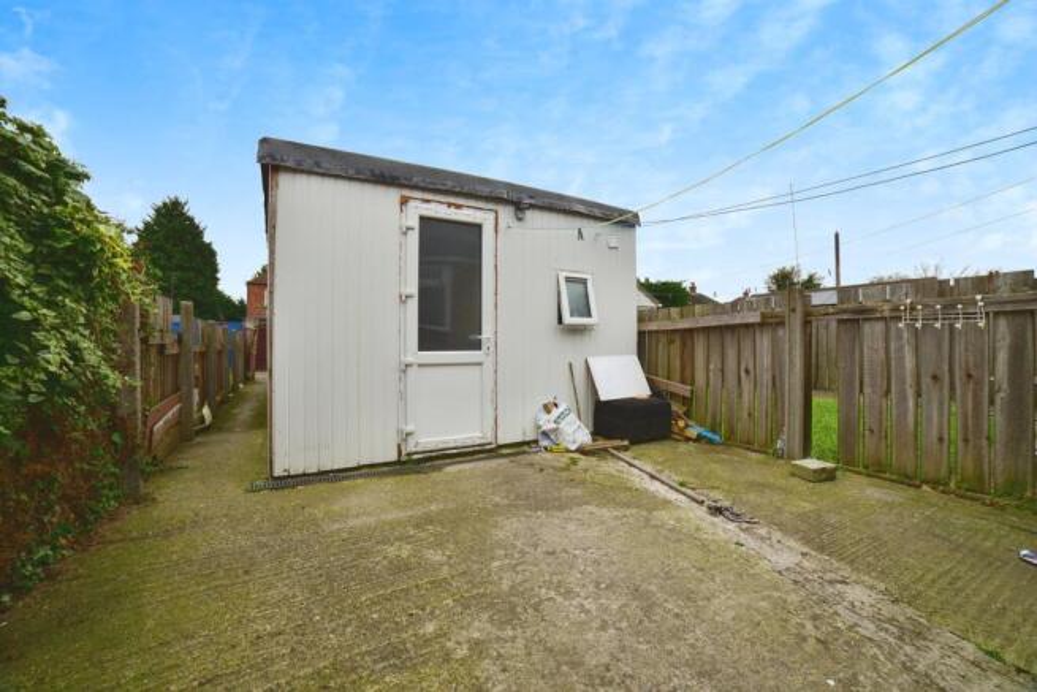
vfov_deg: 81.2
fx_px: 403
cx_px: 518
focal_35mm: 14
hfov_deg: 104.2
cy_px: 346
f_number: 8
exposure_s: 1/80
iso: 250
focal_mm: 14
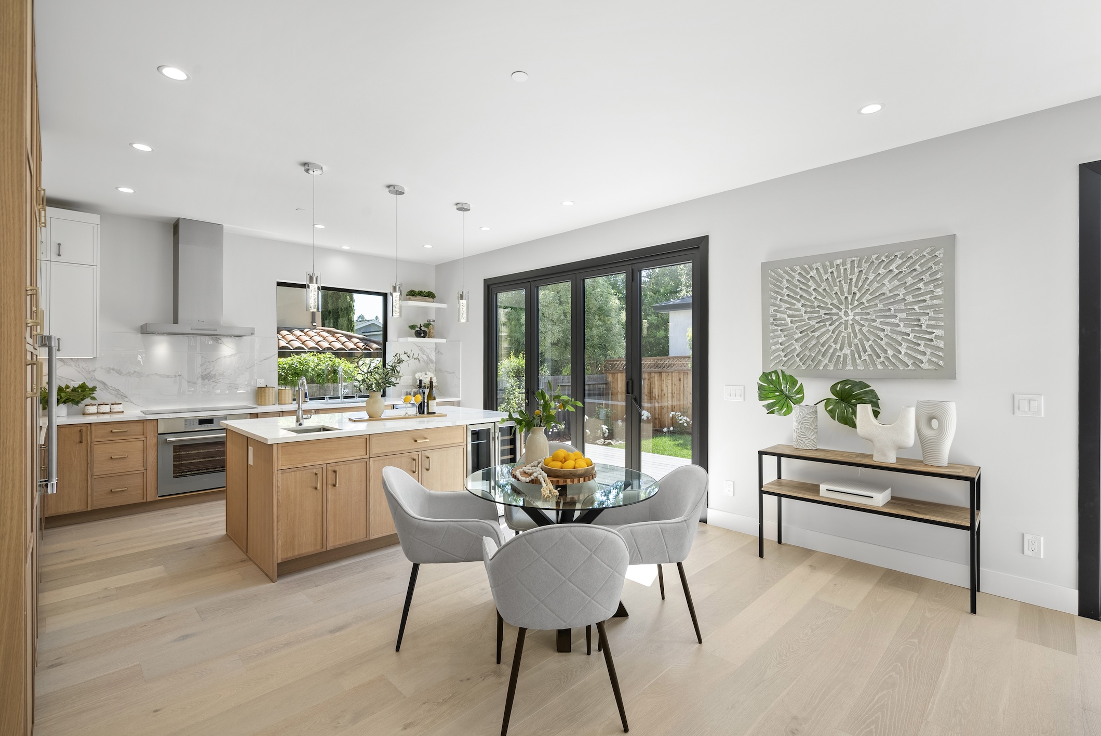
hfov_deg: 96.7
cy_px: 368
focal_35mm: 16
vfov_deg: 73.8
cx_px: 550
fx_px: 490
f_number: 8
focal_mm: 16
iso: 100
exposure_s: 1/6
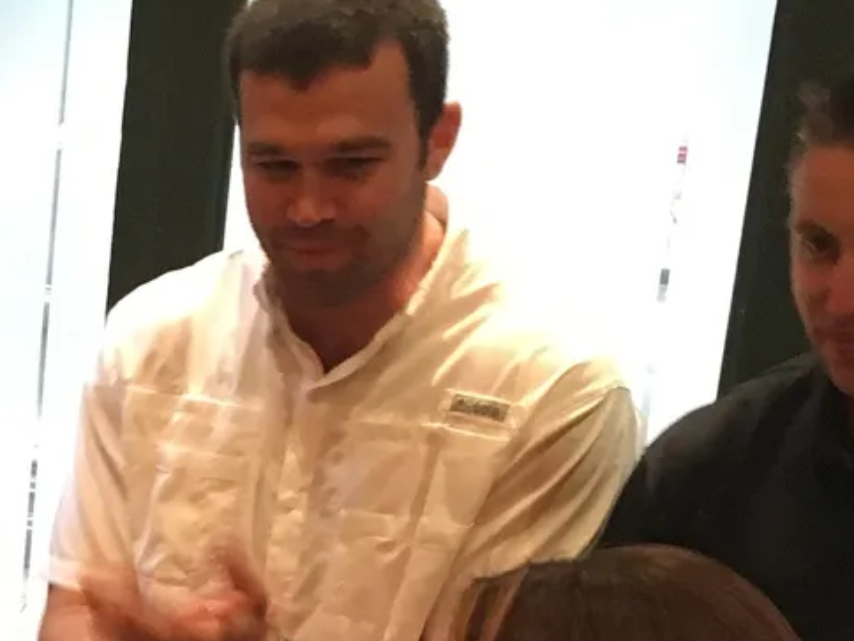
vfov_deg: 12.4
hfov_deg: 16.1
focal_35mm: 115
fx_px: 2837
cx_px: -291
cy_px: 860
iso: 200
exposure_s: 1/17
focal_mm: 4.15
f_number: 2.2
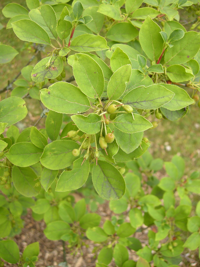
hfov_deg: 40.7
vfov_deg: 52.6
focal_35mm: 35
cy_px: 134
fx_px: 270
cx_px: 100
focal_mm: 7.5
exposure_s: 1/52
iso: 64
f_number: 3
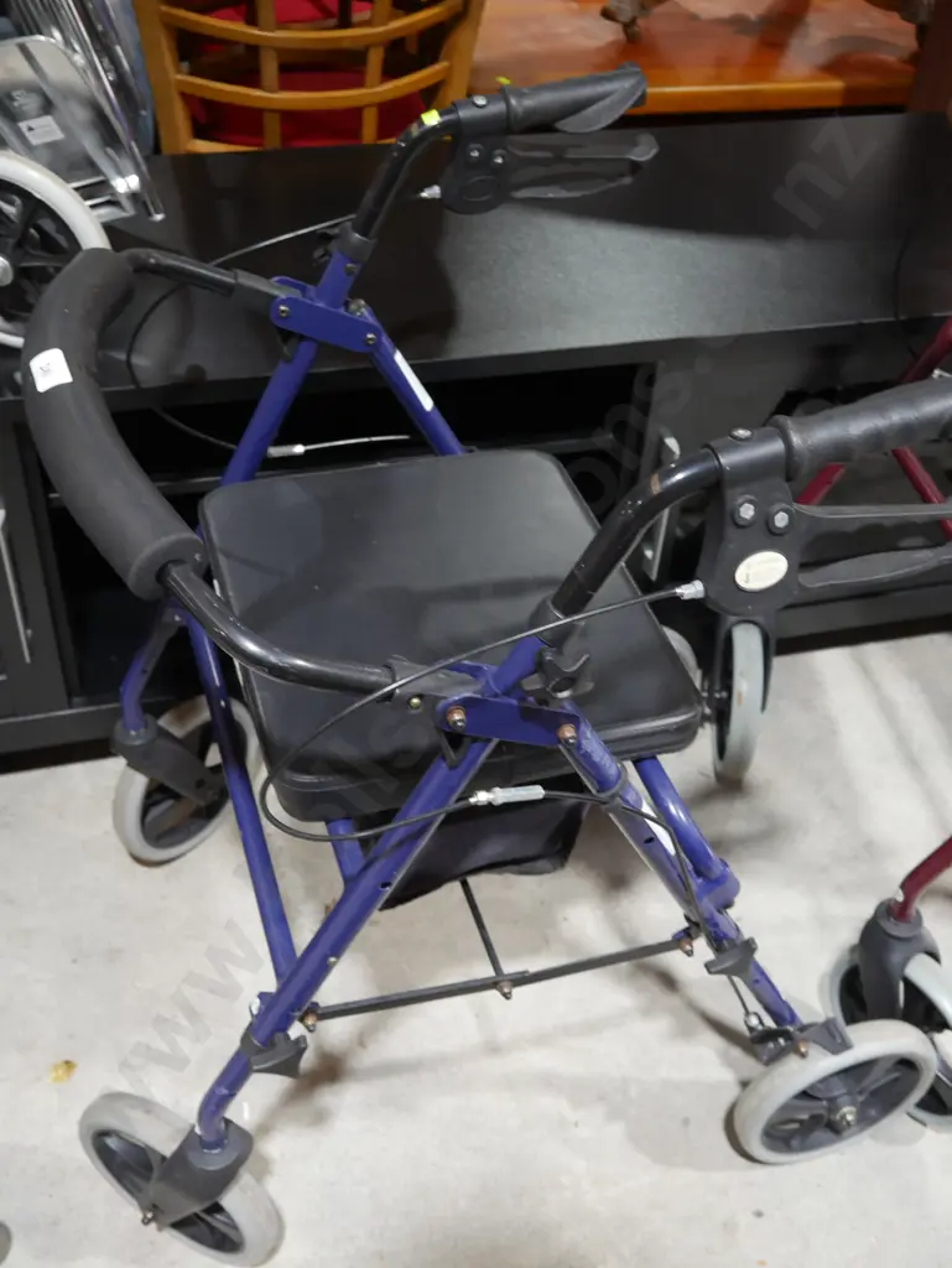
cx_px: 476
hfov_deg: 37.8
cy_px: 634
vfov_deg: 49.0
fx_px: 1392
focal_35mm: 38
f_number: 4.1
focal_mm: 19
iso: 640
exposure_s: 1/60
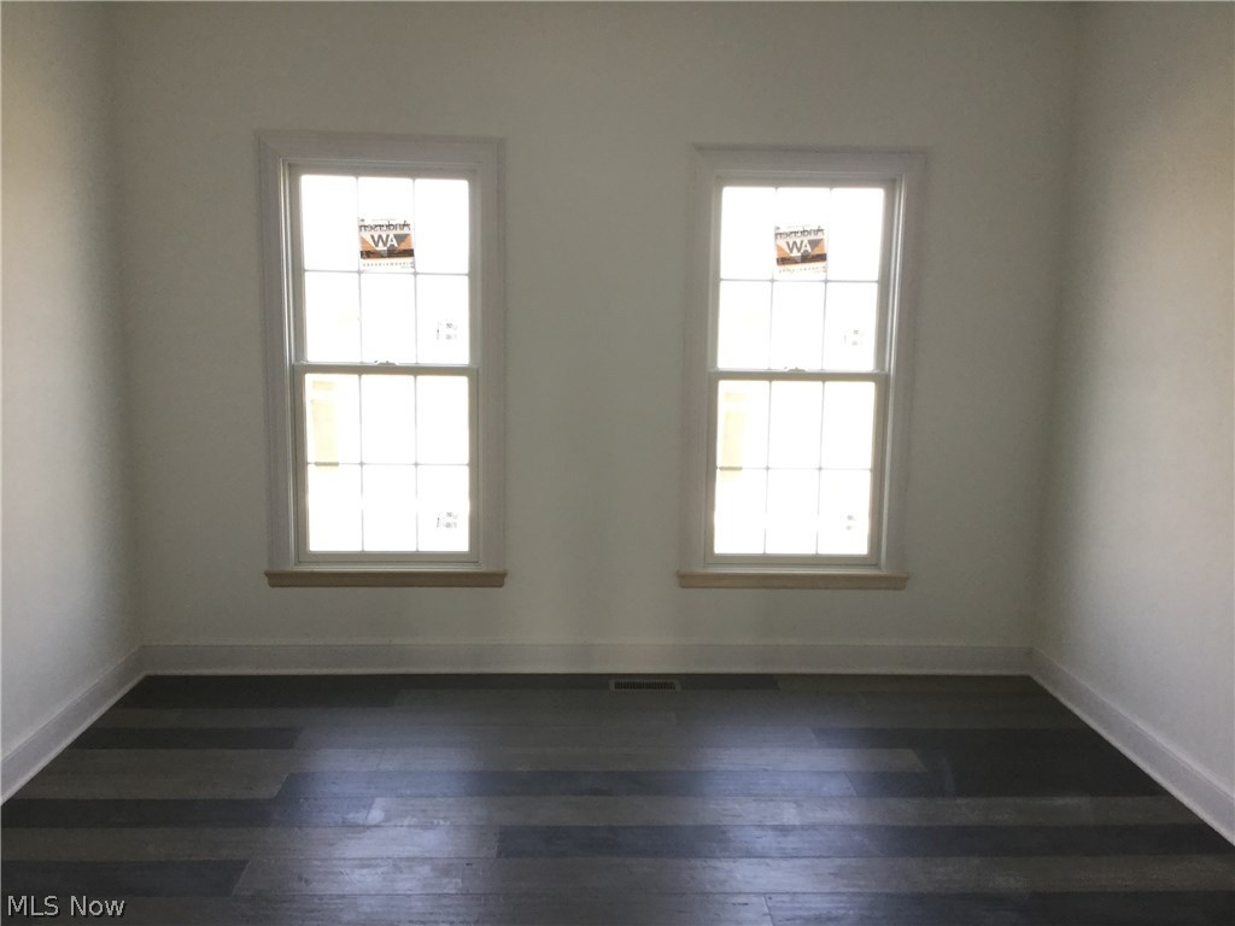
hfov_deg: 58.4
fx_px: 1106
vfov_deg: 45.4
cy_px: 463
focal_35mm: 31
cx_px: 618
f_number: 2.4
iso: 32
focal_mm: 3.3
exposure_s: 1/30
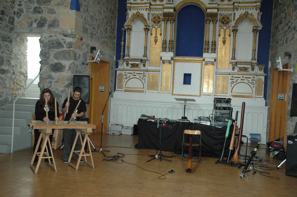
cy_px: 98
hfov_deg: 53.2
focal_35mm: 36
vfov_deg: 36.8
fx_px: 297
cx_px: 148
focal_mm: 24
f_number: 5
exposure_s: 1/80
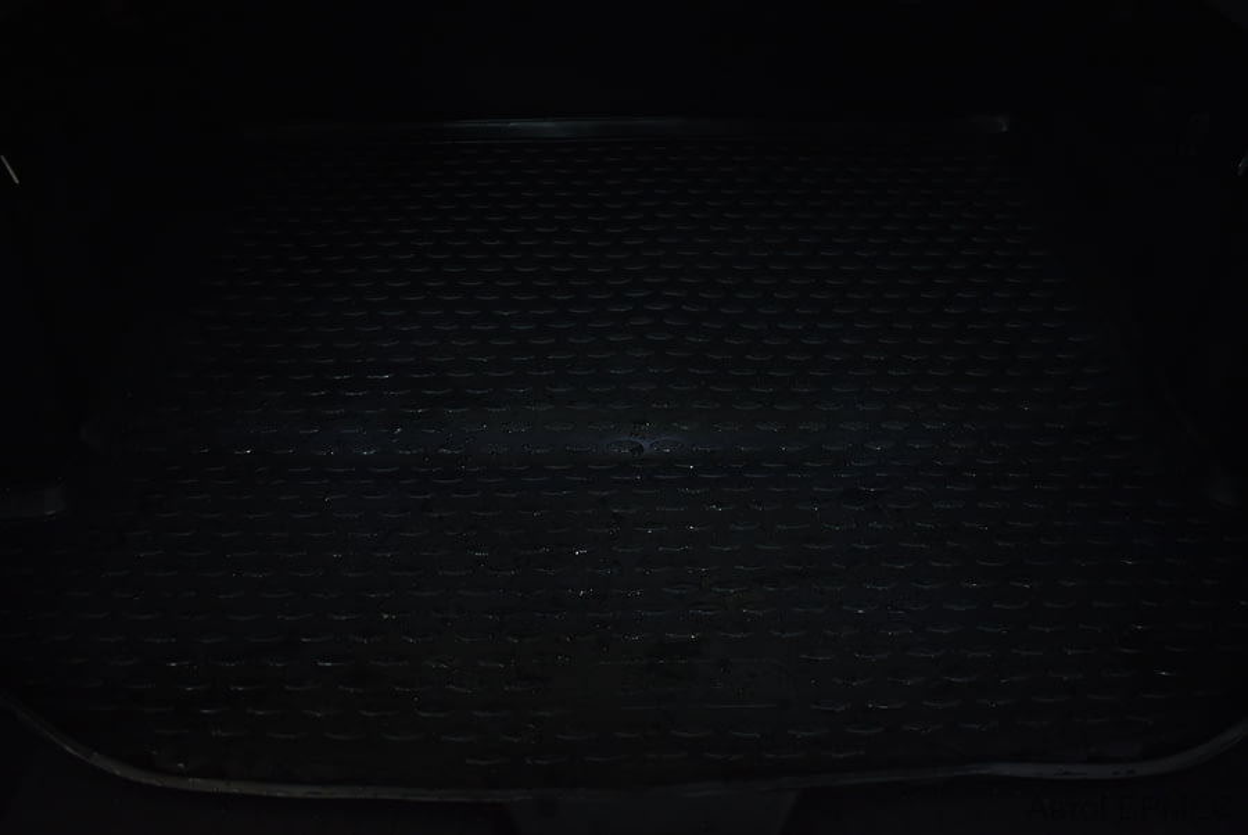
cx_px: 624
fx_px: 1145
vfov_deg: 40.1
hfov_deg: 57.2
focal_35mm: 33
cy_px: 418
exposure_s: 1/40
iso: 560
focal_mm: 22
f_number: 3.8
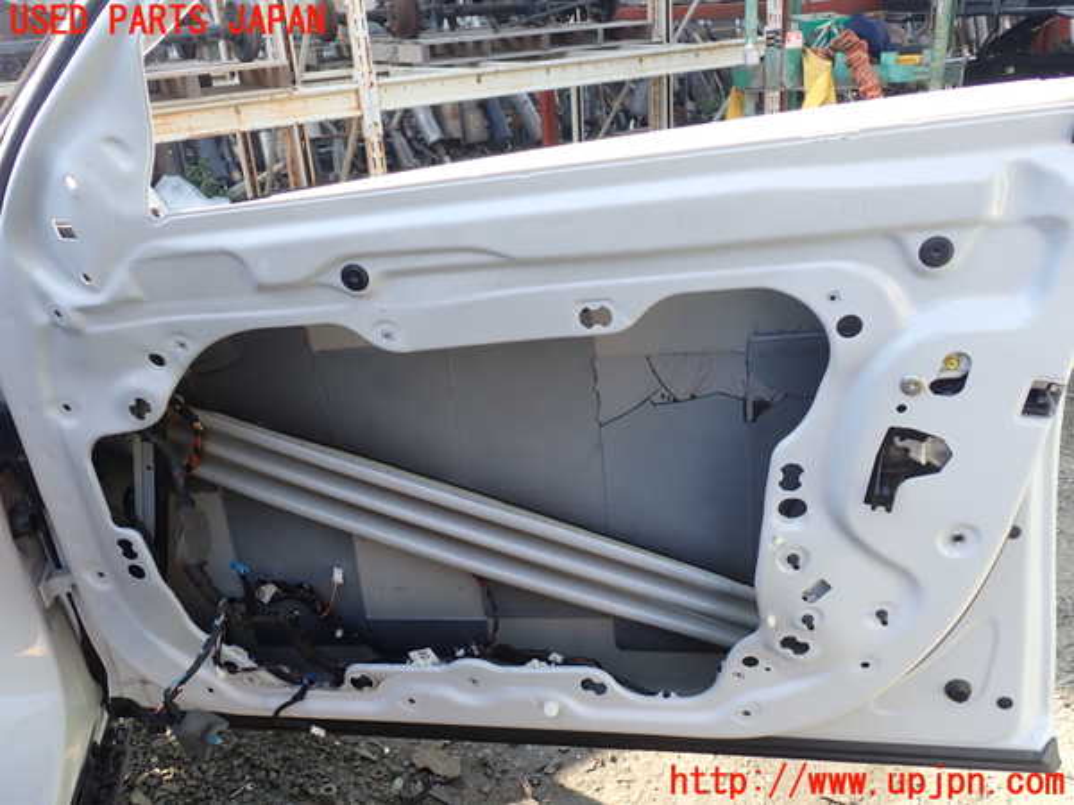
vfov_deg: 46.8
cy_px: 402
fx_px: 931
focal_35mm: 30
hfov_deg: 60.0
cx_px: 537
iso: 100
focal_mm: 5.4
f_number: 3.2
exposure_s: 1/100
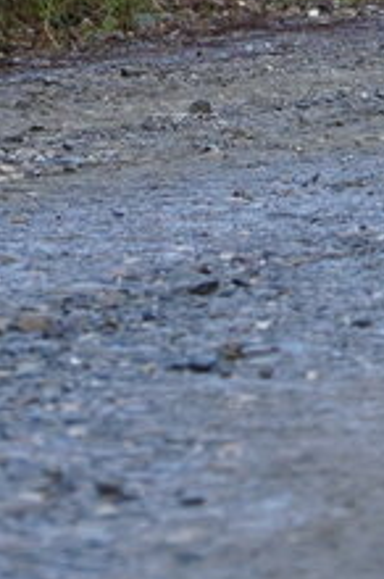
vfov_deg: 5.4
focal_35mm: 382
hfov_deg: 3.6
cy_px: -170
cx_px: 443
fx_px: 6131
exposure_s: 1/500
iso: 400
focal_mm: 70
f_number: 2.8
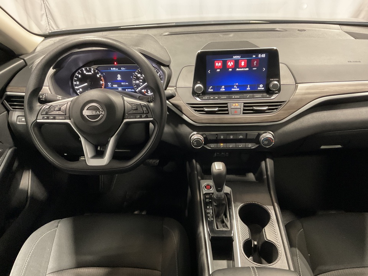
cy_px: 138
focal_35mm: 29
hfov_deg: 61.7
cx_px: 184
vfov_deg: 48.2
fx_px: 308
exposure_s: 1/25
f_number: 1.8
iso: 320
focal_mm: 3
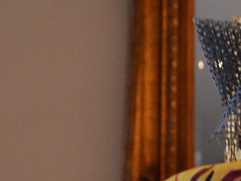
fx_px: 1205
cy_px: 147
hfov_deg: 10.9
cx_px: 397
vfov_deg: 8.6
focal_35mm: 173
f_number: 3.8
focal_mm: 20
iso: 400
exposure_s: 1/60
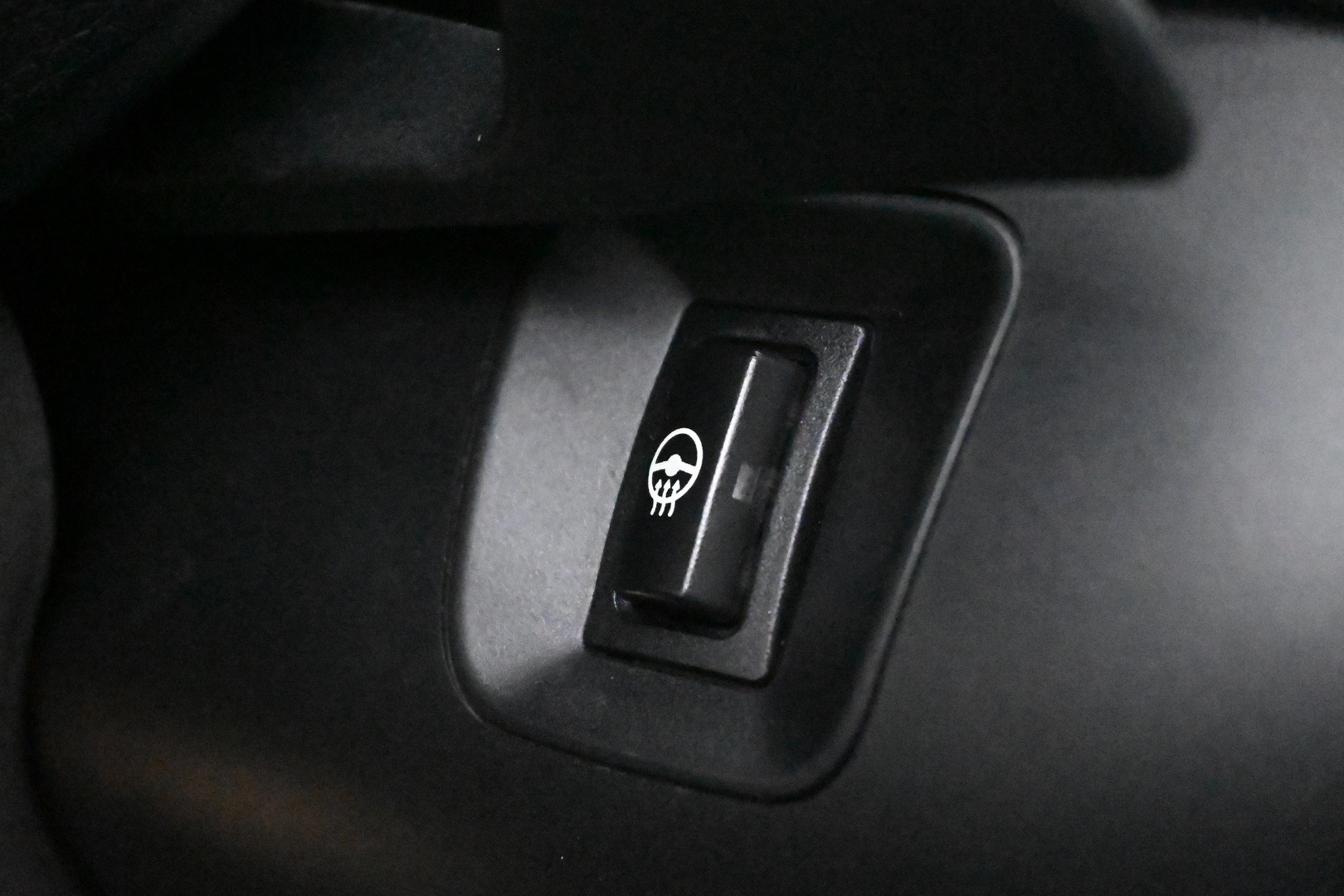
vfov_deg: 24.4
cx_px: 672
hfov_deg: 35.9
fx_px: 2072
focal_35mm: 56
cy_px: 448
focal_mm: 37
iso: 32000
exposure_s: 1/60
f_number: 5.3
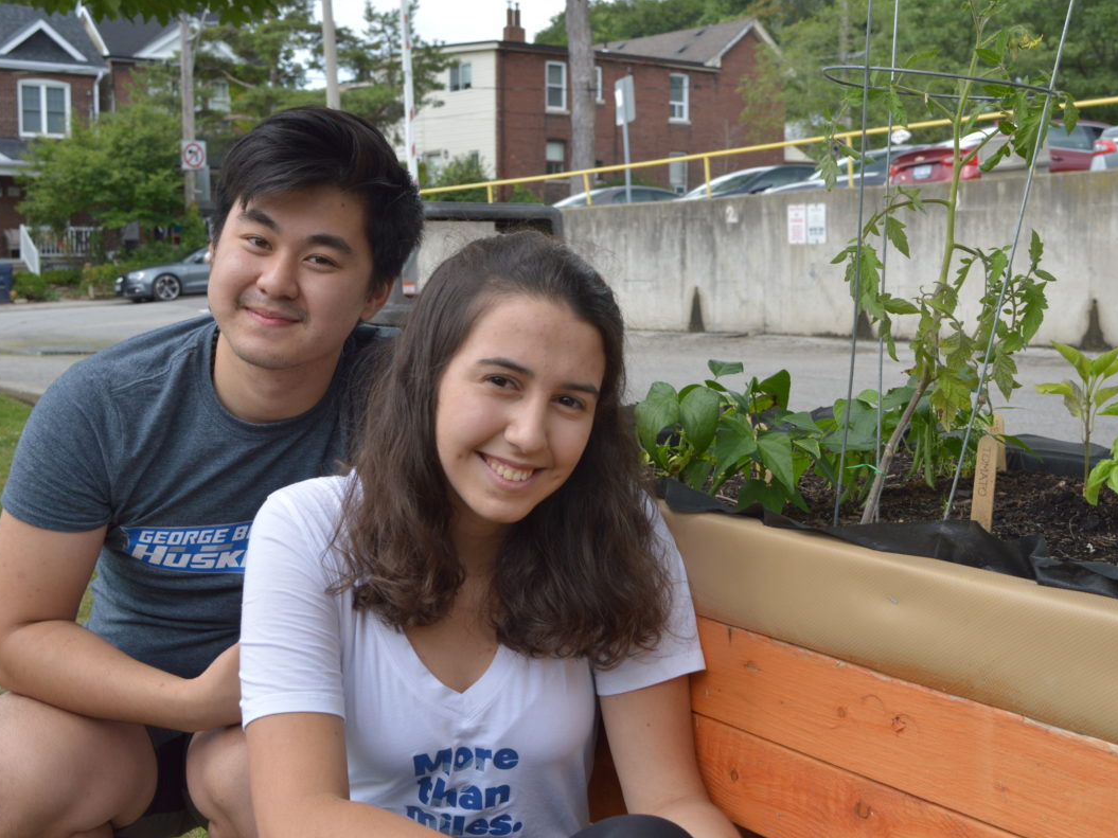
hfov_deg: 40.0
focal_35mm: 48
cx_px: 620
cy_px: 422
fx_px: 1535
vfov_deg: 30.5
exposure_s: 1/250
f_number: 9
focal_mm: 29
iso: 280
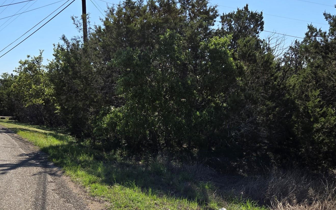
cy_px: 145
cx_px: 155
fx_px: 348
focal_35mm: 38
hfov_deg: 51.5
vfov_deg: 33.2
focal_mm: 5.4
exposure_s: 1/1770
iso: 25
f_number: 1.8
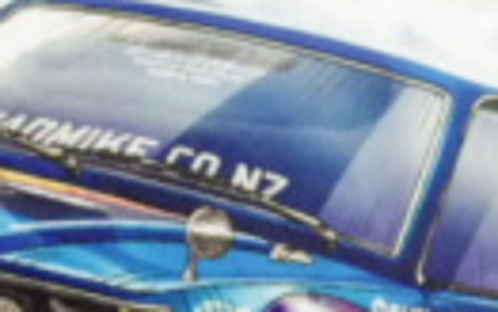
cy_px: 400
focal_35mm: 176
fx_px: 2390
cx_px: 53
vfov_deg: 7.4
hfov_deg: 11.8
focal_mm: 6.2
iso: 800
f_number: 3.4
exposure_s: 1/50
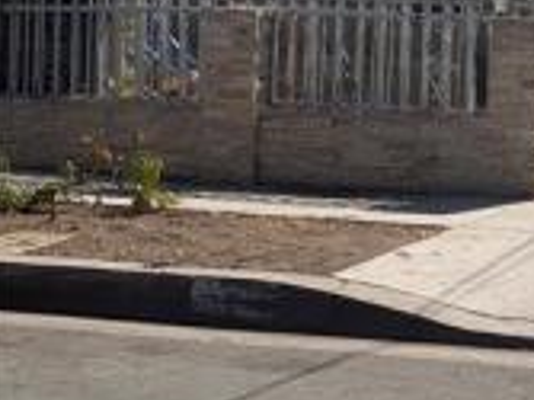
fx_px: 1773
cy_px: -58
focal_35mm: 115
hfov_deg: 16.5
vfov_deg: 12.6
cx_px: 630
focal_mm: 6.76
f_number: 1.78
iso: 64
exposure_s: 1/7143
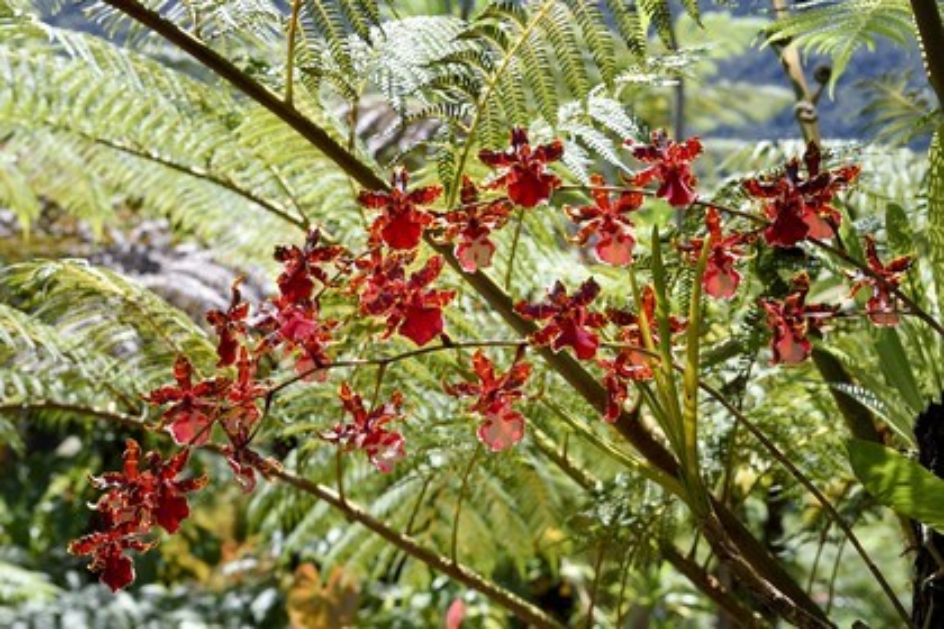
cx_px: 472
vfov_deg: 24.2
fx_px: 1468
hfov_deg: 35.6
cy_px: 314
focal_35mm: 56
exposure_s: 1/160
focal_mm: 56
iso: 200
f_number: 10
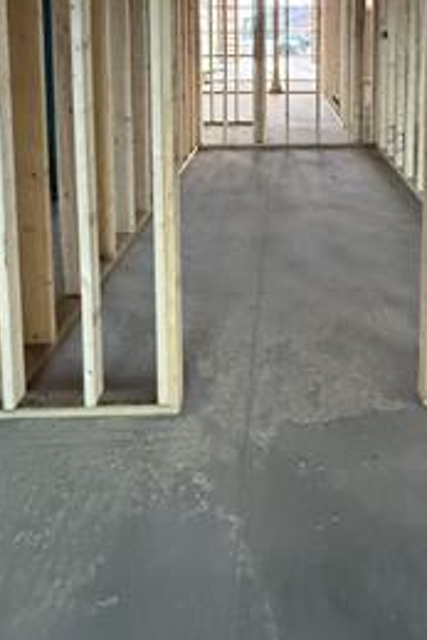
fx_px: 480
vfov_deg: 58.5
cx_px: 299
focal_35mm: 27
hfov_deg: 46.9
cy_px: 74
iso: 500
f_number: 2.2
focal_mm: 2.22
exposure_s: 1/60
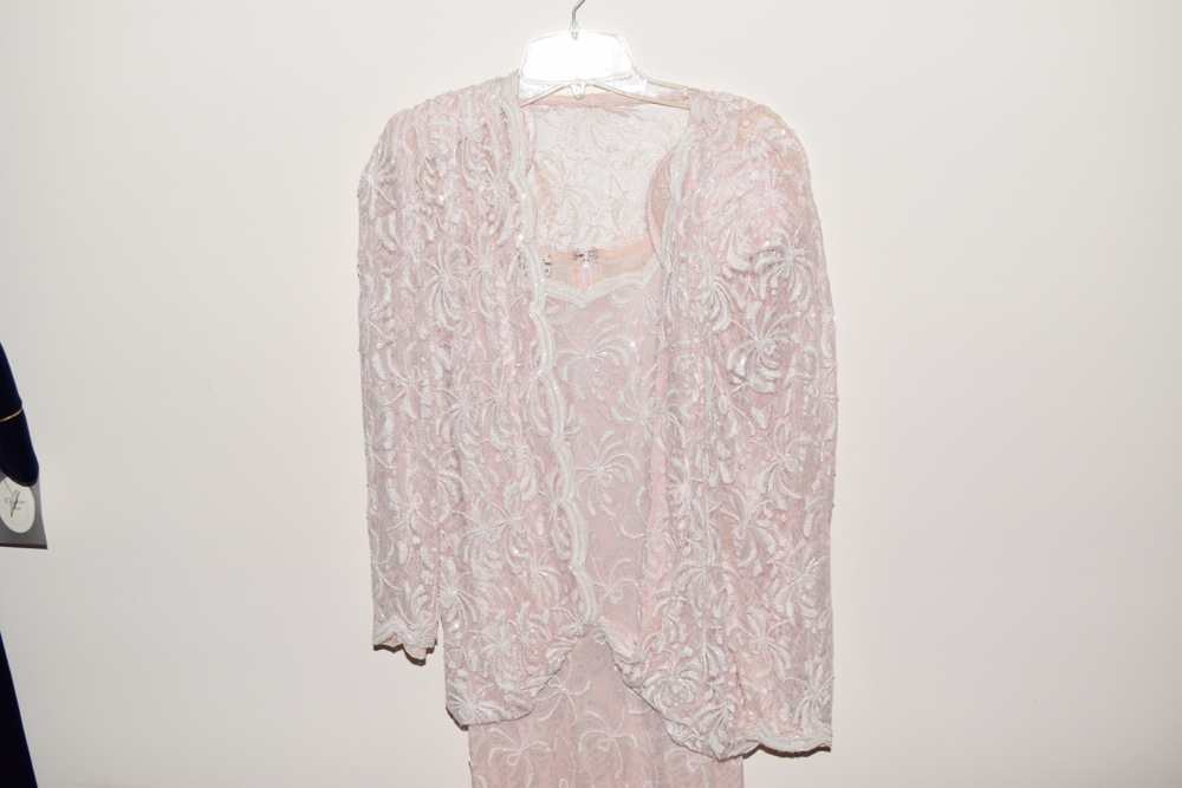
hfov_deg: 42.3
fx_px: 1527
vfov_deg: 29.0
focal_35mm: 46
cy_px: 394
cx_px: 591
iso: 100
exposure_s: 1/100
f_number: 5.6
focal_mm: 31
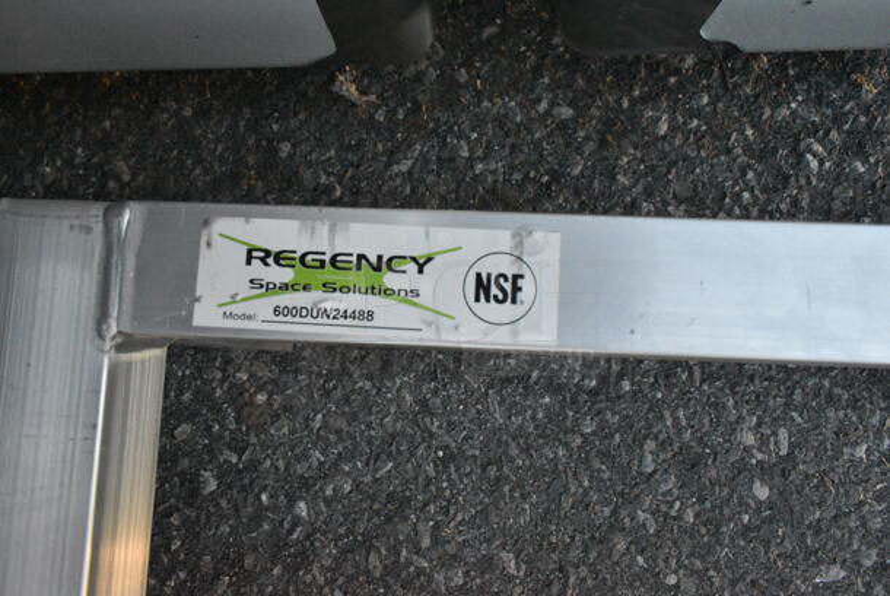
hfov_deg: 67.3
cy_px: 298
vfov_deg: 48.0
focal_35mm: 27
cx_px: 445
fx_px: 668
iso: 6400
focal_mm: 18
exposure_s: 1/500
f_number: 11
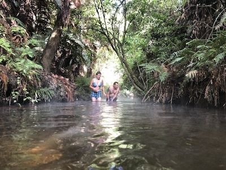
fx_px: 183
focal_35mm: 28
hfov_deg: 63.4
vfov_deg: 49.7
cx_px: 113
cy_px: 85
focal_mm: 4
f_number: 1.8
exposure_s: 1/17
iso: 40
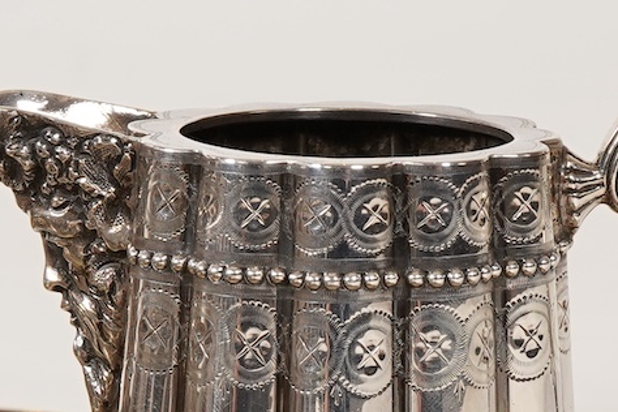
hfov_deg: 12.8
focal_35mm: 160
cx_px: 478
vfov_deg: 8.5
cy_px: 390
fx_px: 2746
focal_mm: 30
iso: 400
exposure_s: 1/125
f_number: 16
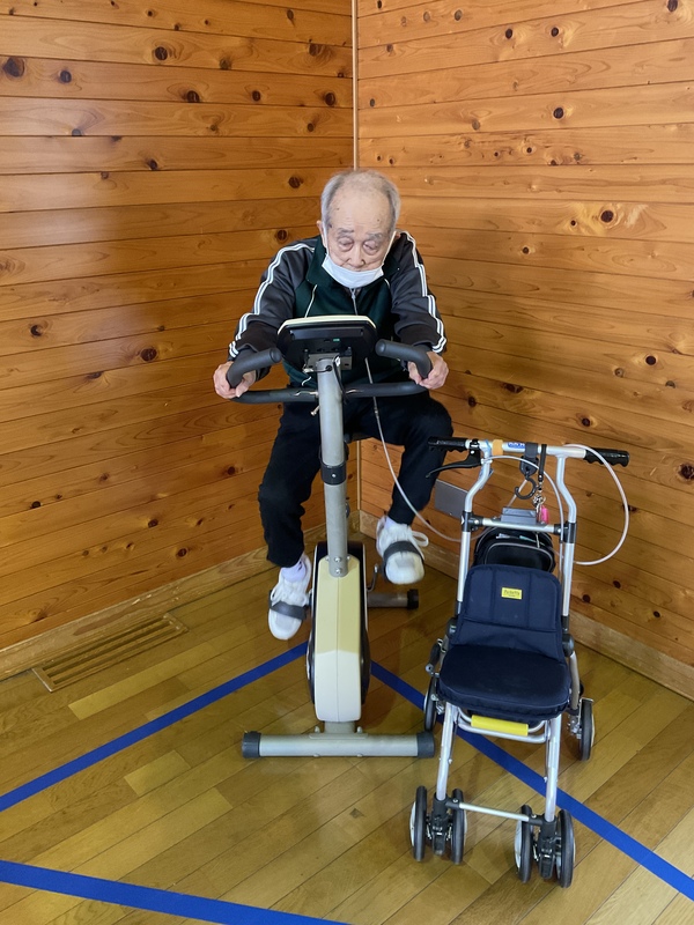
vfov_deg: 61.7
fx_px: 775
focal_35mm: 29
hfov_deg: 48.2
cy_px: 462
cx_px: 347
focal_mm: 3
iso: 250
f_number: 1.8
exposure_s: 1/40
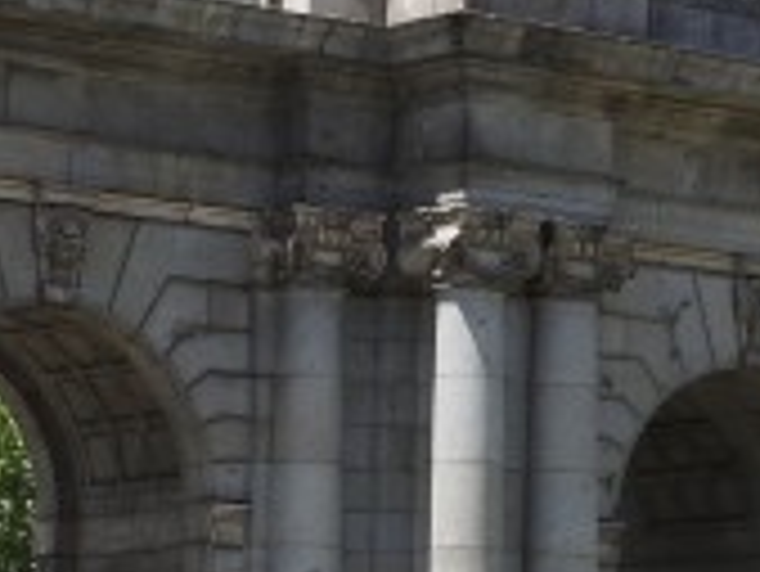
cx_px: 459
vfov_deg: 7.9
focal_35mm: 189
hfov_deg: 10.5
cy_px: 315
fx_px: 4152
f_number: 3.8
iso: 100
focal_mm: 7.2
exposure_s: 1/800
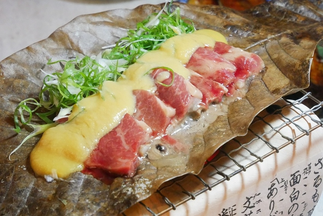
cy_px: 108
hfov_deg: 30.5
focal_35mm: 66
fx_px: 592
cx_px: 162
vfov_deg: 20.6
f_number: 5.6
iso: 3200
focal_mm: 32
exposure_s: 1/30
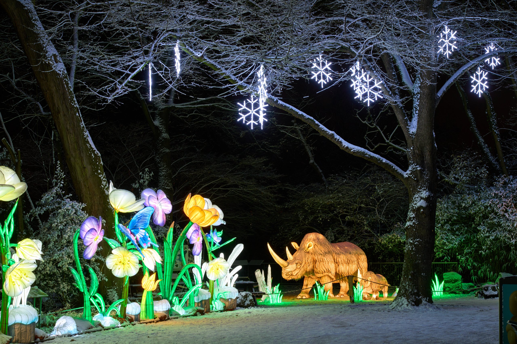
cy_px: 172
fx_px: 1005
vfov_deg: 19.5
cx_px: 258
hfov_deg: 28.8
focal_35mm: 70
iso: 100
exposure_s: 1/3
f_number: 8
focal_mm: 70
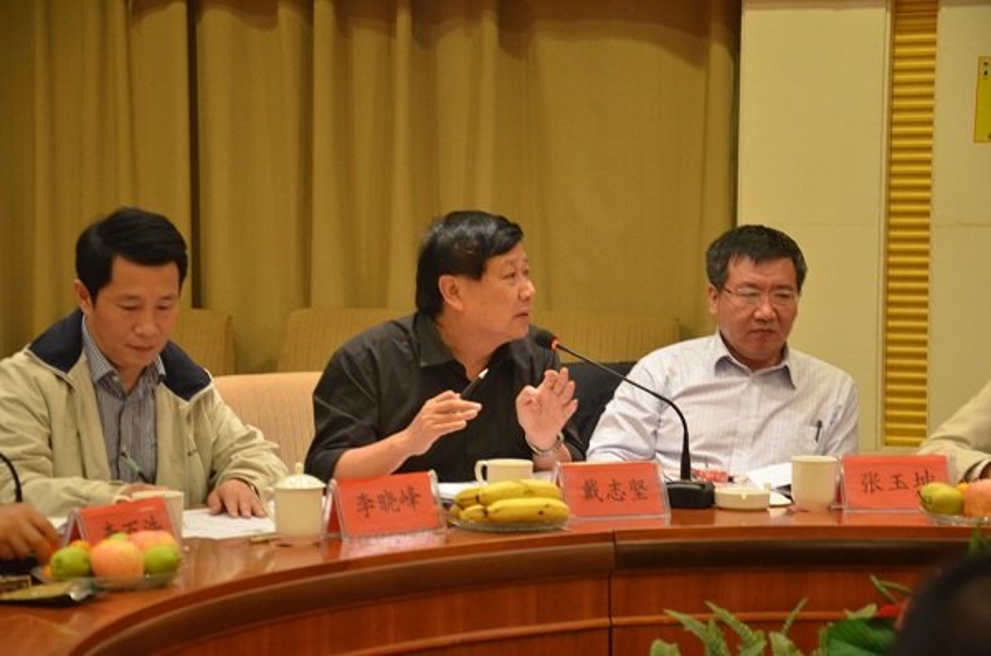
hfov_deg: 17.1
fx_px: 3295
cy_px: 328
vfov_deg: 11.4
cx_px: 496
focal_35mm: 120
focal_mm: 80
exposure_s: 1/13
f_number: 5.3
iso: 1600
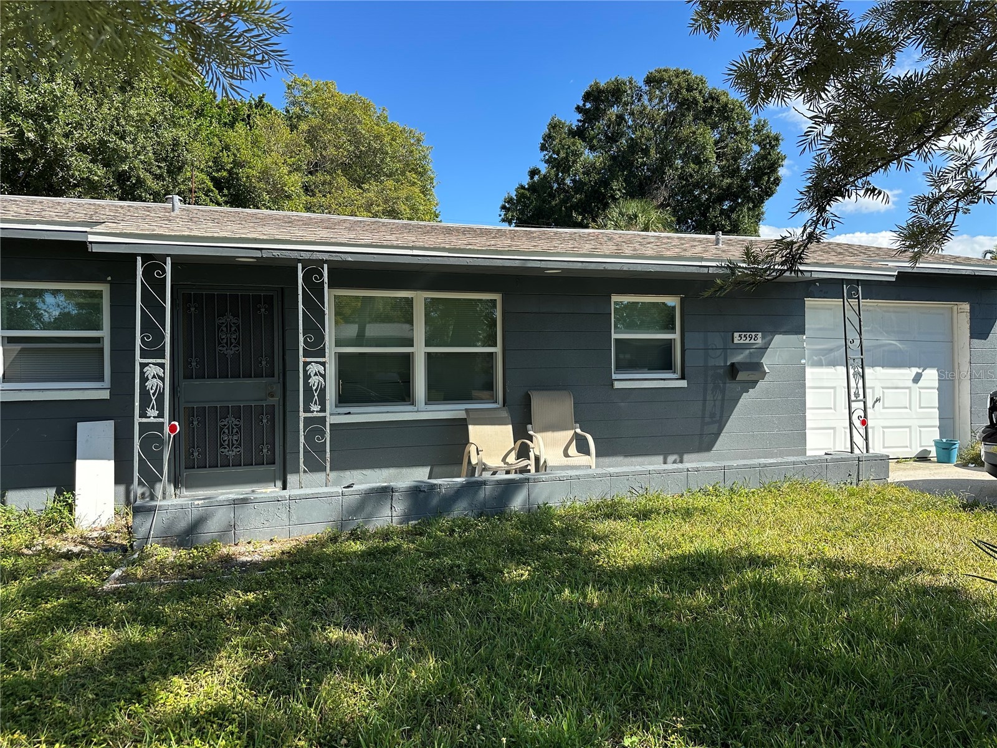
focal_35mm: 24
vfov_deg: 56.8
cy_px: 374
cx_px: 498
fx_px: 691
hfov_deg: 71.6
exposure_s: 1/2203
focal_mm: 6.86
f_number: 1.78
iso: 80
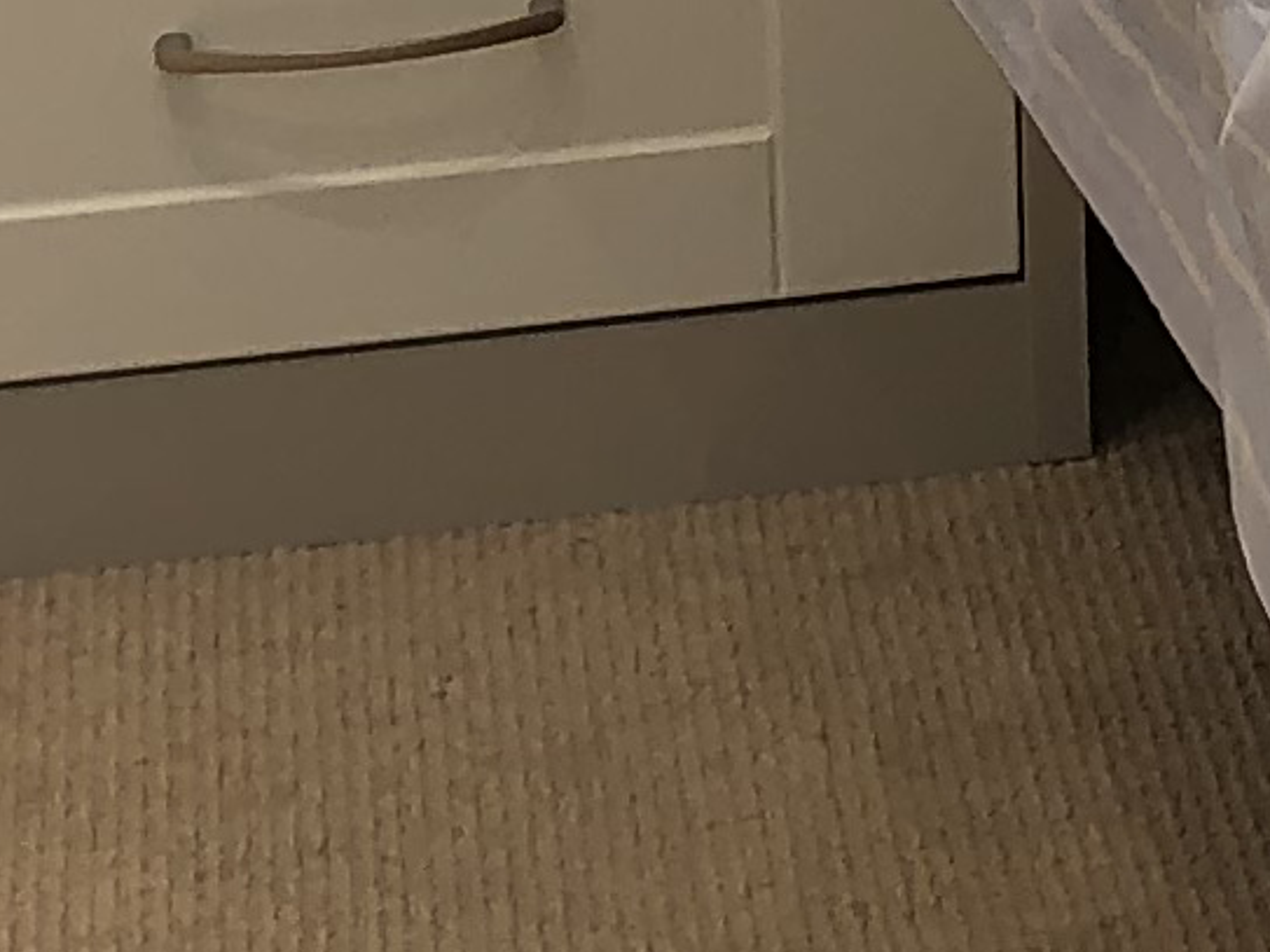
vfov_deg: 6.4
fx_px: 7629
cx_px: 1983
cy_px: -2157
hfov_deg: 9.2
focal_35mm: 208
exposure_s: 1/20
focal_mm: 4
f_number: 1.8
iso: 32
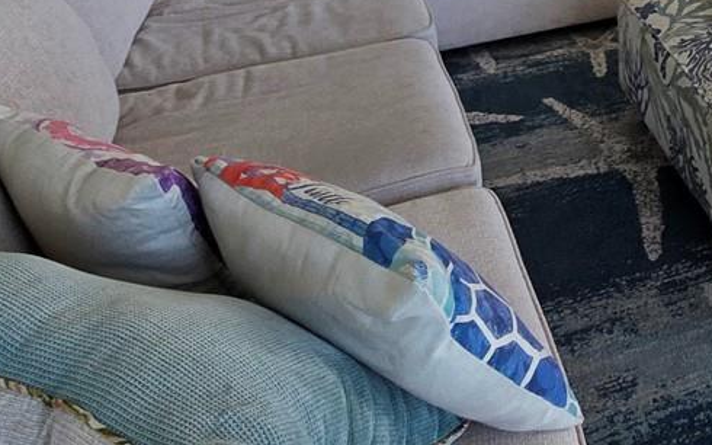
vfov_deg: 22.7
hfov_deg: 39.9
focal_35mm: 45
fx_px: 873
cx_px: 683
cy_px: -240
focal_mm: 2.2
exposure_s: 1/120
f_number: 1.9
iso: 50
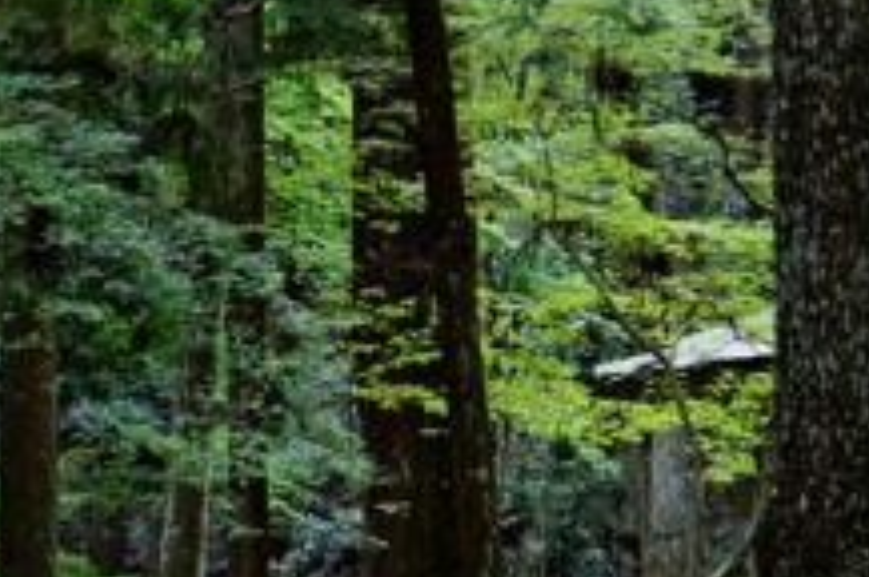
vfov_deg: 3.6
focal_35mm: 380
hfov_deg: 5.3
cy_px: 383
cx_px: 1946
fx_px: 9166
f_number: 5.6
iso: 1600
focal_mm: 55
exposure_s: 1/20
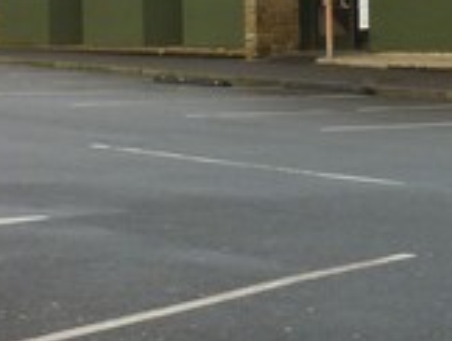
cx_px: 522
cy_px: -78
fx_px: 1700
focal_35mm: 130
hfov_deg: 14.7
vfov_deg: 11.2
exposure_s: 1/160
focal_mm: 5.5
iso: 80
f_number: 2.8
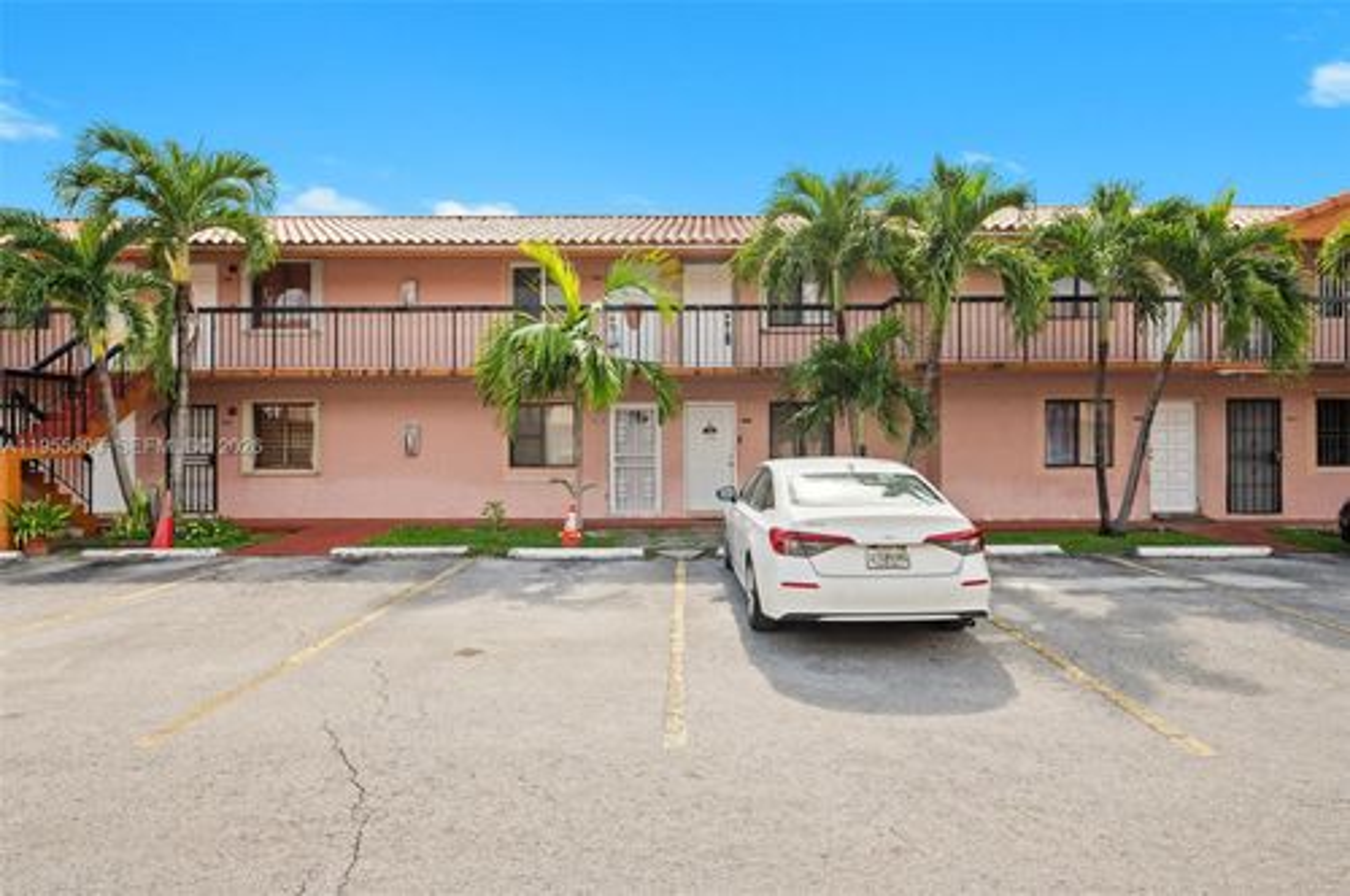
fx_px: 712
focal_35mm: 19
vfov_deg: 64.4
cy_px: 448
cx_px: 675
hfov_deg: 87.0
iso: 200
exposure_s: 1/160
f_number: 8
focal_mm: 19
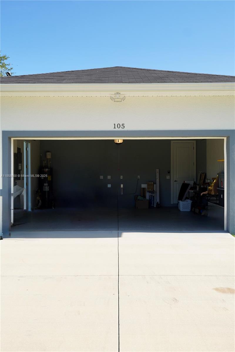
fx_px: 352
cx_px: 118
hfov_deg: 36.9
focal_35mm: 36
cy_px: 176
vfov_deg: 53.1
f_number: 5.6
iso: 100
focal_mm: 24
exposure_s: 1/320
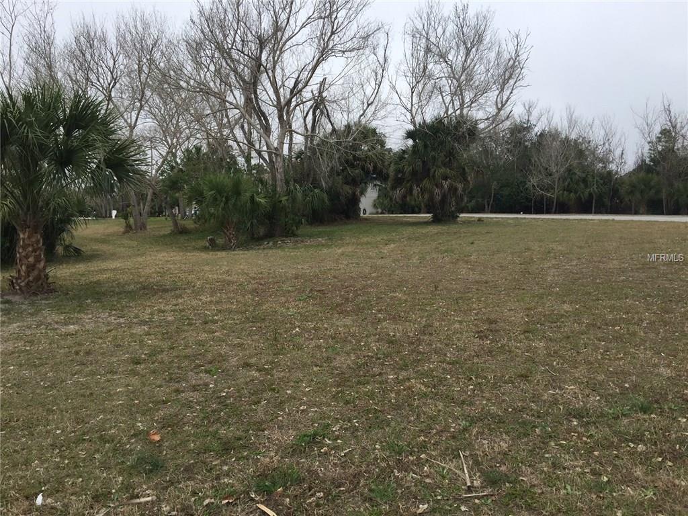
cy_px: 258
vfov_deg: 48.2
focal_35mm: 29
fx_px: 576
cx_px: 344
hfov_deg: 61.7
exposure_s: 1/1099
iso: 32
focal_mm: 4.15
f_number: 2.2
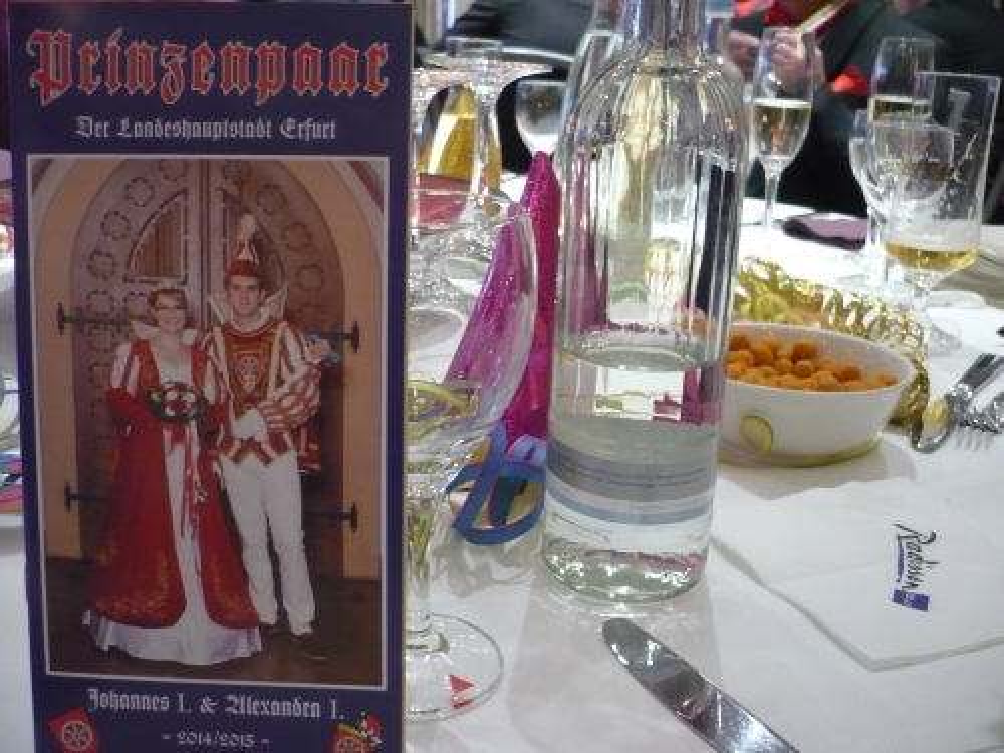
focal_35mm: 35
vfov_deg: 40.7
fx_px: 1015
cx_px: 502
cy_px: 376
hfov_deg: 52.6
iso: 400
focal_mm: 5.8
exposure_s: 1/15
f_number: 2.8
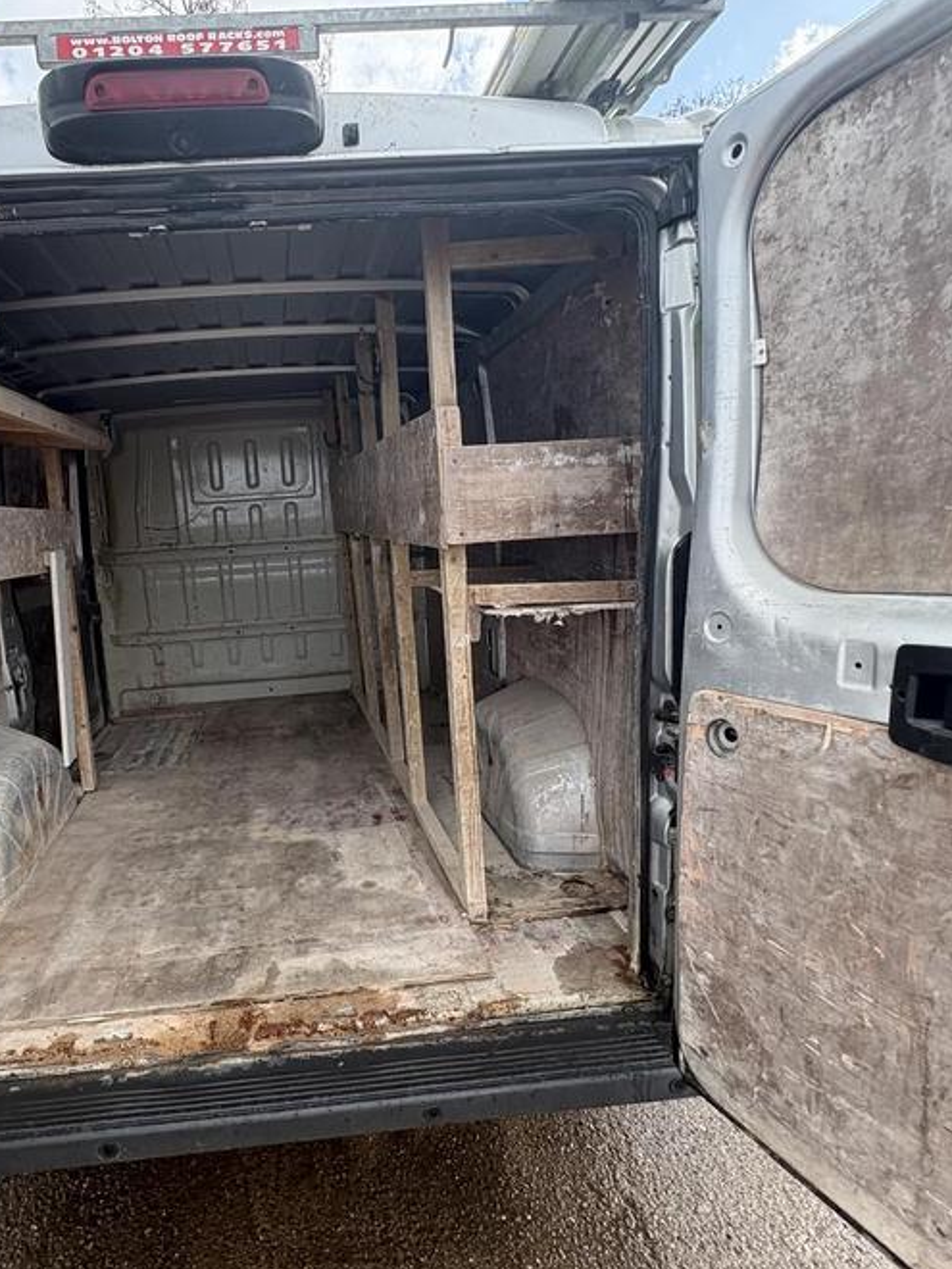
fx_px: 697
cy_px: 634
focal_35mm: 19
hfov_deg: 66.7
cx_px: 313
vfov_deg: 84.7
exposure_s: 1/282
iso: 64
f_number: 2.2
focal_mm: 2.22
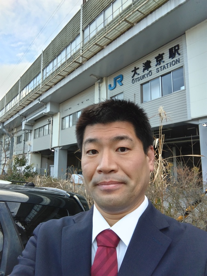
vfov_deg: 67.3
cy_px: 138
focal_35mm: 26
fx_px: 207
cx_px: 104
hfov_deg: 53.1
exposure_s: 1/120
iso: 134
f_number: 2
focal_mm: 2.78
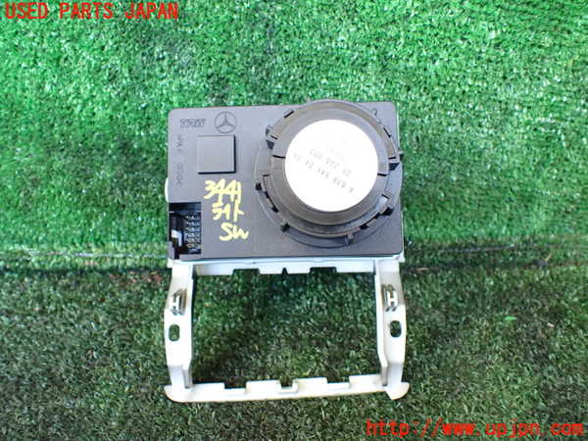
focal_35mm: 30
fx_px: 510
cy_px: 220
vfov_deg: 46.8
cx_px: 294
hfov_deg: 60.0
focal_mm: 5.4
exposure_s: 1/100
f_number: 2.3
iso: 800
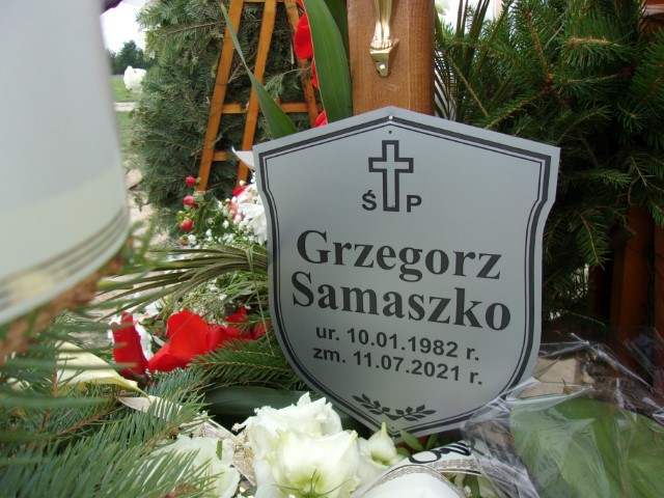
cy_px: 249
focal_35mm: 27
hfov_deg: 65.3
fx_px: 518
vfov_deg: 51.4
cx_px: 332
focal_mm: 4.9
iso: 80
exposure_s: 1/300
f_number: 3
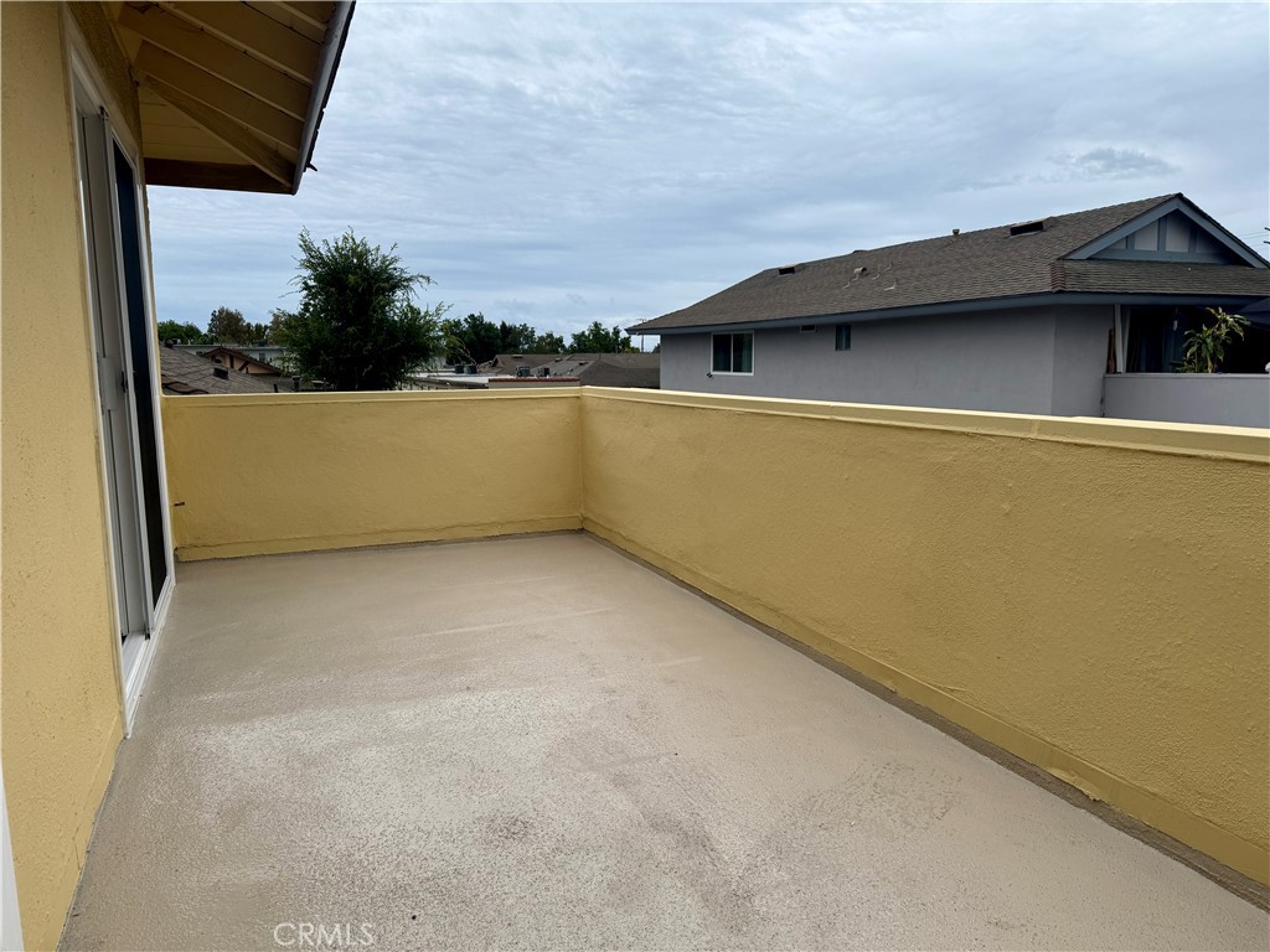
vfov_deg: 56.8
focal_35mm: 24
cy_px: 476
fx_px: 881
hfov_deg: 71.6
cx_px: 635
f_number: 1.78
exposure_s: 1/1637
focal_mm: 6.76
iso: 80
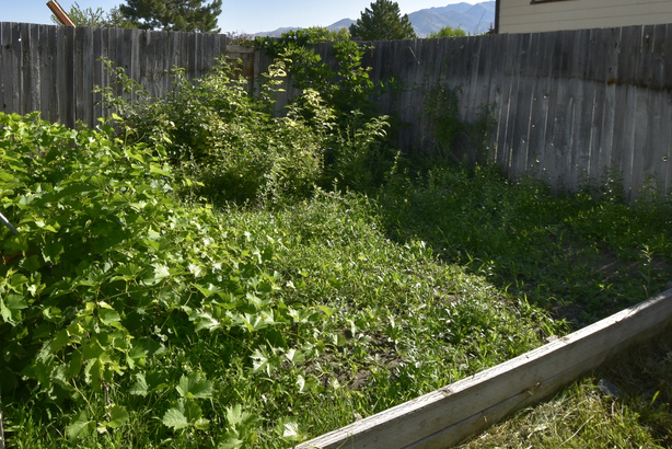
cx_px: 282
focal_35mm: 25
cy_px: 117
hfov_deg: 71.0
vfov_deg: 49.4
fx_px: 467
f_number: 11
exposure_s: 1/350
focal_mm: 10
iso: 400
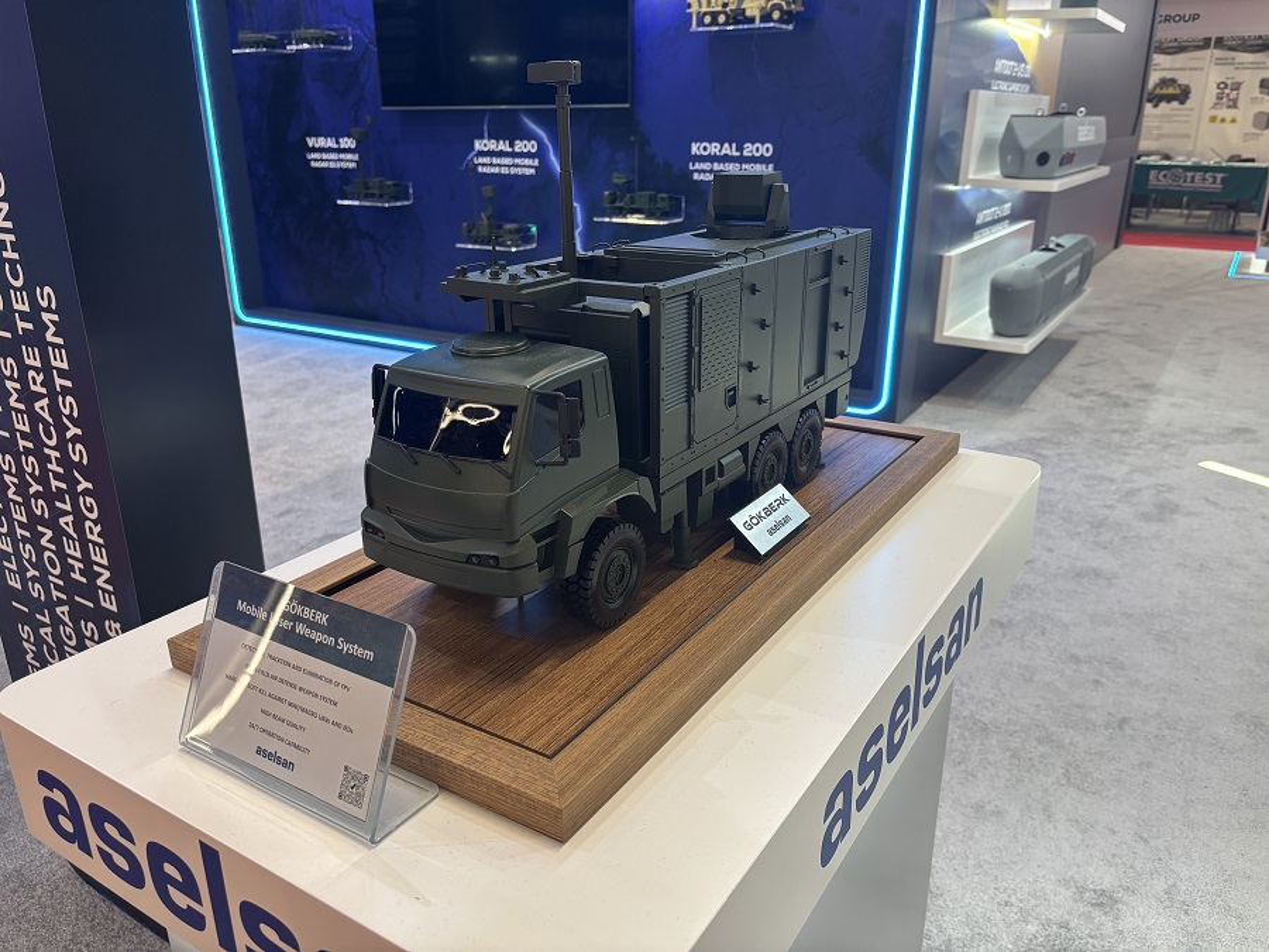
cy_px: 476
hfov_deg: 67.3
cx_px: 634
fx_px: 953
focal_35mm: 26
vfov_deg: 53.1
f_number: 1.6
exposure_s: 1/100
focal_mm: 5.96
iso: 125
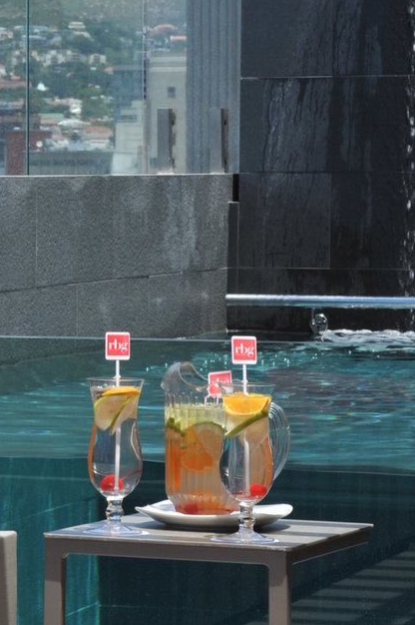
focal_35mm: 180
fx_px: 3119
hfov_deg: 7.6
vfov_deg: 11.4
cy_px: 165
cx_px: 14
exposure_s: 1/160
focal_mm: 55
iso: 250
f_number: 11
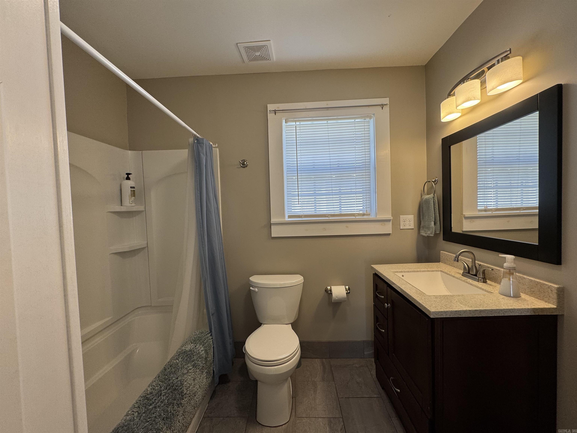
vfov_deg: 85.7
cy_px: 216
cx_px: 288
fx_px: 233
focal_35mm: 14
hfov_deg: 102.1
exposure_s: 1/120
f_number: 2.2
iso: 80
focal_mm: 2.22
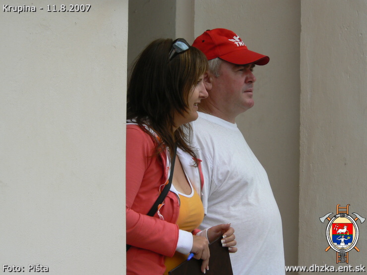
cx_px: 184
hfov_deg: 7.9
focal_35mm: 252
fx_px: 2672
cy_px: 138
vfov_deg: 5.9
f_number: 5.6
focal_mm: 41.9
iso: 80
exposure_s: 1/320
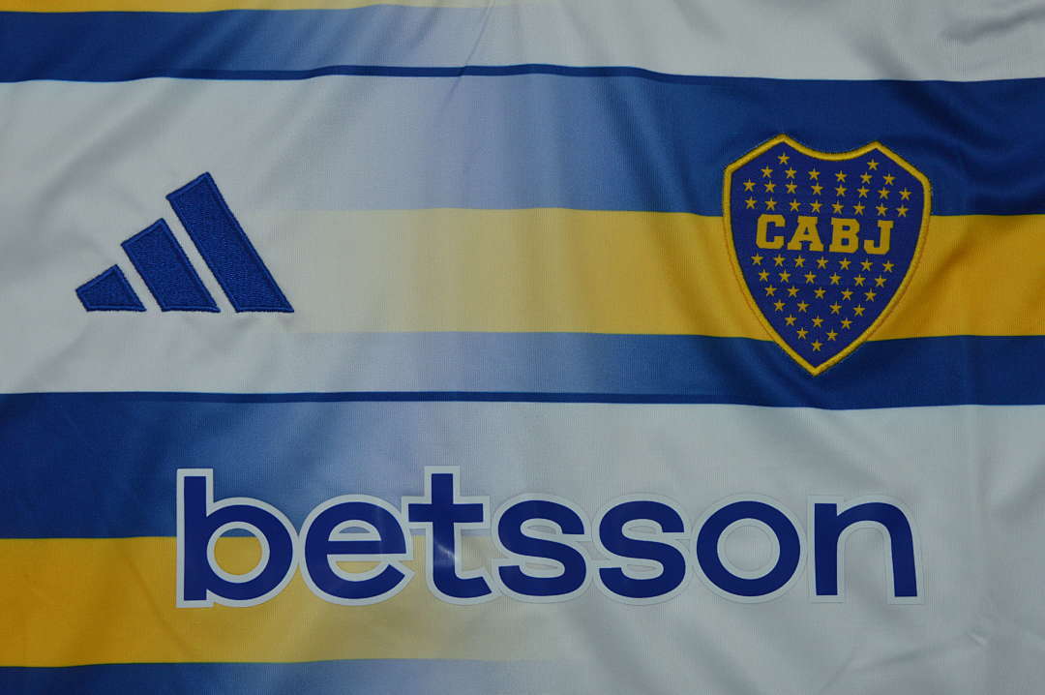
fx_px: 1740
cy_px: 348
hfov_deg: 33.4
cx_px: 522
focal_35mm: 60
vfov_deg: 22.6
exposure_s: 1/200
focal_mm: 40
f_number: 13
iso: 400
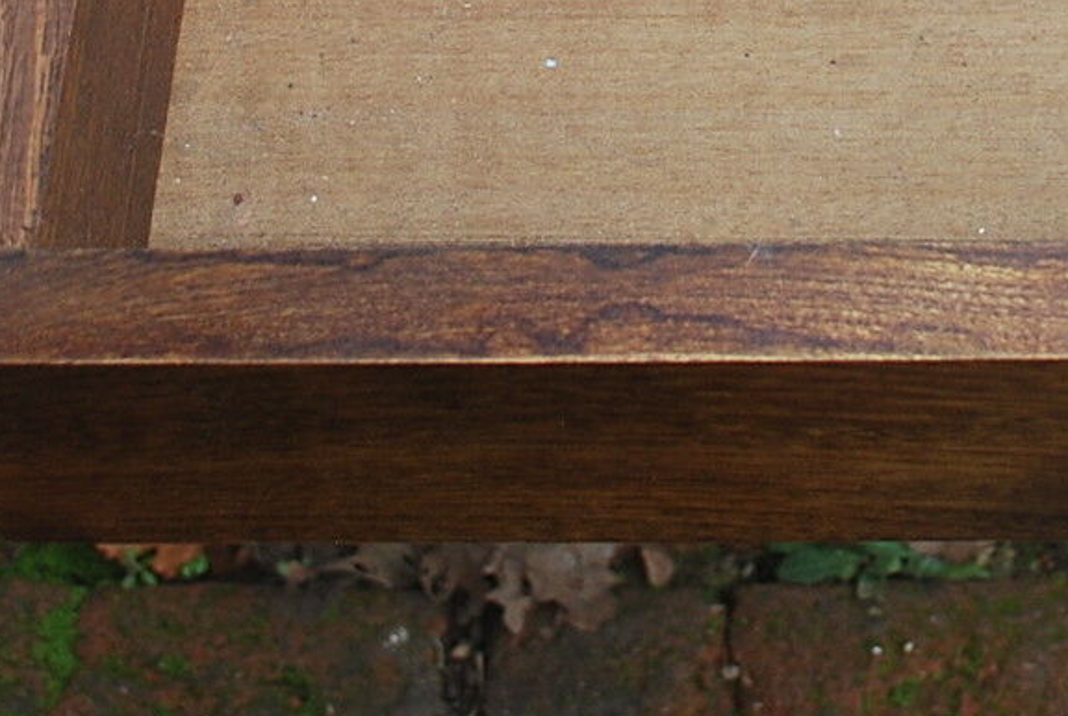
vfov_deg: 10.1
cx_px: 1044
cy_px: -462
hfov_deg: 15.4
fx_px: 3892
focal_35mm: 131
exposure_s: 1/100
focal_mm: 26
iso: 200
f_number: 5
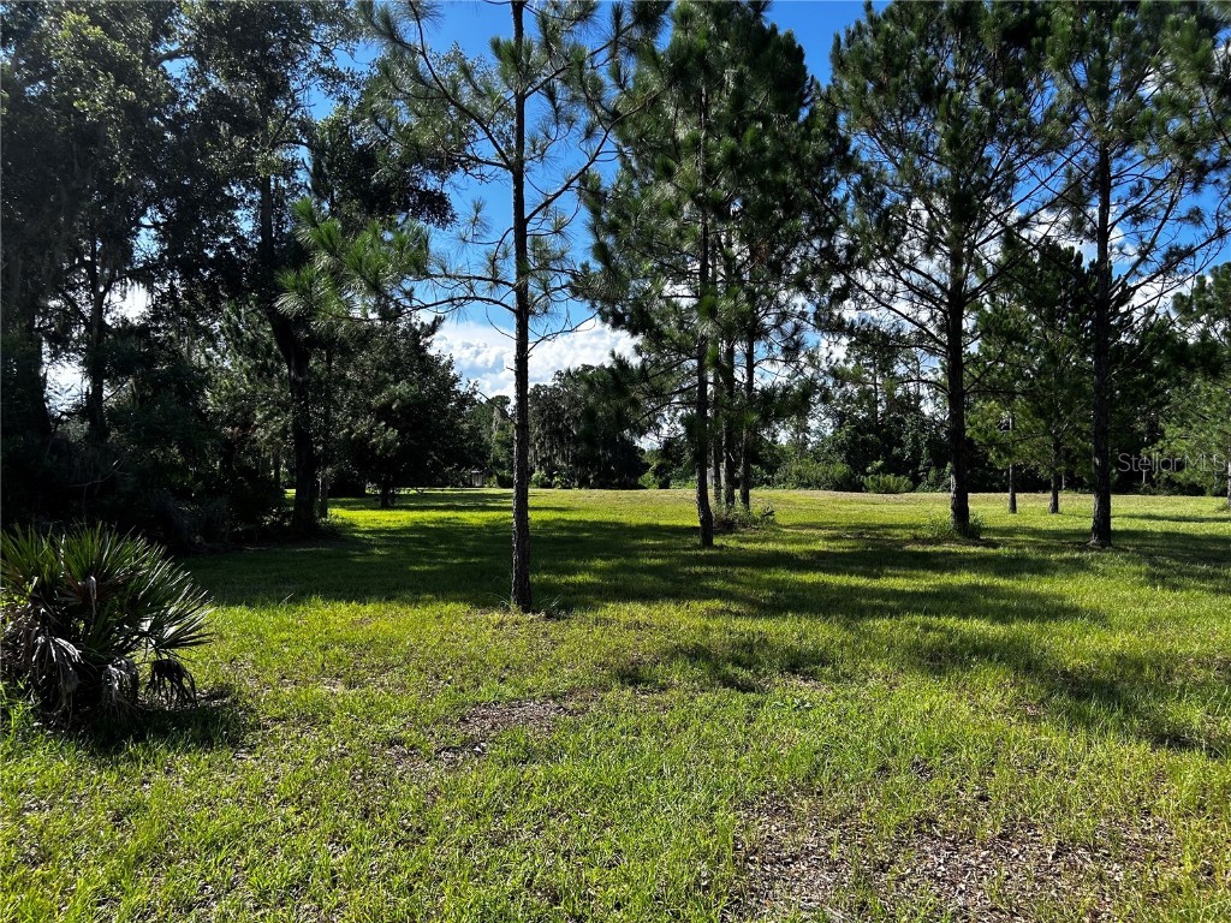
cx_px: 616
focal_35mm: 26
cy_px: 462
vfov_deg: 53.1
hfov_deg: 67.3
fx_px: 925
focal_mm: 5.7
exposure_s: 1/2045
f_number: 1.5
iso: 50
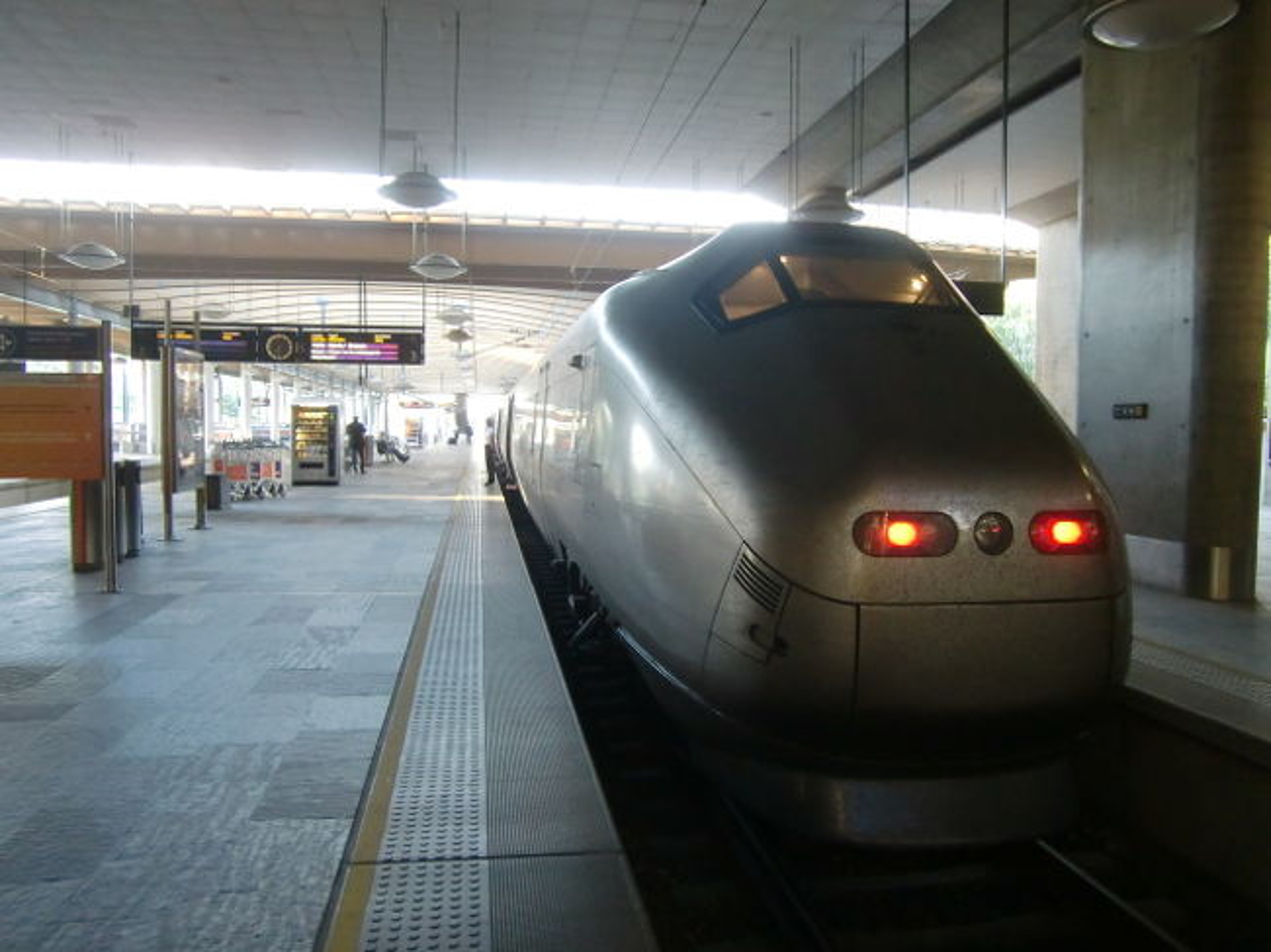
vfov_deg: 49.7
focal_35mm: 28
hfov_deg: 63.5
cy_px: 476
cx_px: 636
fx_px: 1028
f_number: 2.6
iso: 400
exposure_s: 1/30
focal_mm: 4.9
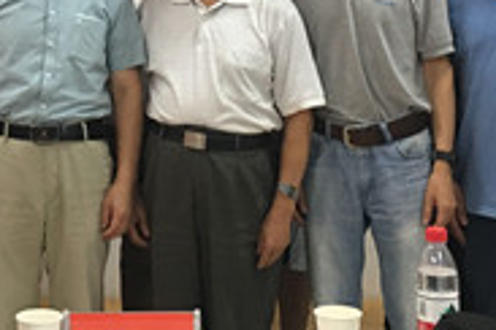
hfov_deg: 20.4
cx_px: 92
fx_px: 1364
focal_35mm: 99
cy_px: -122
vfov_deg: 13.2
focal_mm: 4.15
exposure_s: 1/17
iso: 80
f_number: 2.2
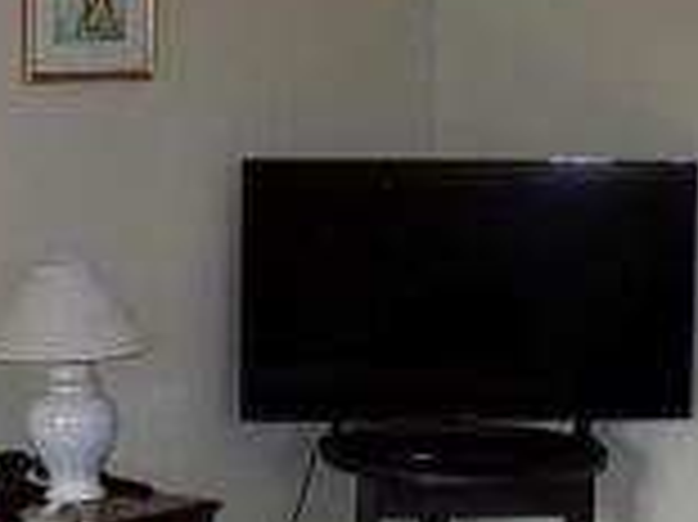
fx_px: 2277
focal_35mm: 113
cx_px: 169
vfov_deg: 13.1
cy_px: 344
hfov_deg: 17.3
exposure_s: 1/40
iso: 80
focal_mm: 5.3
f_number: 3.3
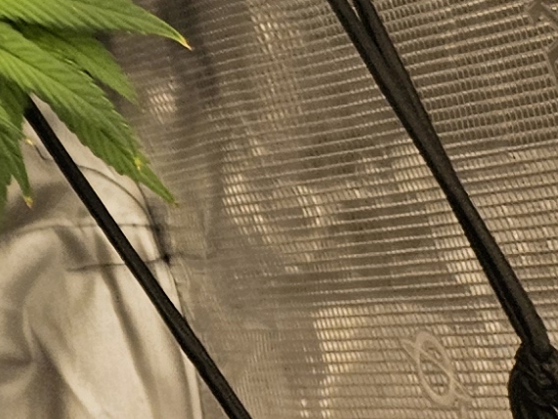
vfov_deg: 8.0
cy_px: -826
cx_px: -1101
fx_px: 2597
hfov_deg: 9.6
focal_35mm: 161
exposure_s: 1/1157
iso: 40
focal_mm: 5.4
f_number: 1.8
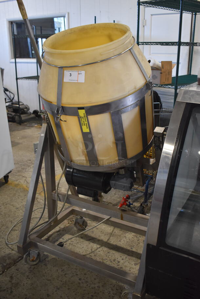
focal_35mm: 36
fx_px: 300
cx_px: 100
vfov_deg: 53.1
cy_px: 150
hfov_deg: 36.9
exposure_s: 1/125
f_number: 3.8
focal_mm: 24
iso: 1400
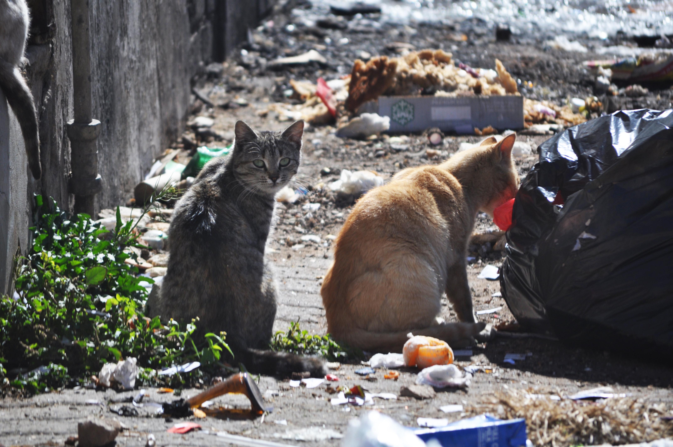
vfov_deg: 4.6
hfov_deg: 6.9
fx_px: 5601
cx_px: 336
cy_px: 224
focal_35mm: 300
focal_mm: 200
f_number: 5.6
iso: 200
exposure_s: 1/1000
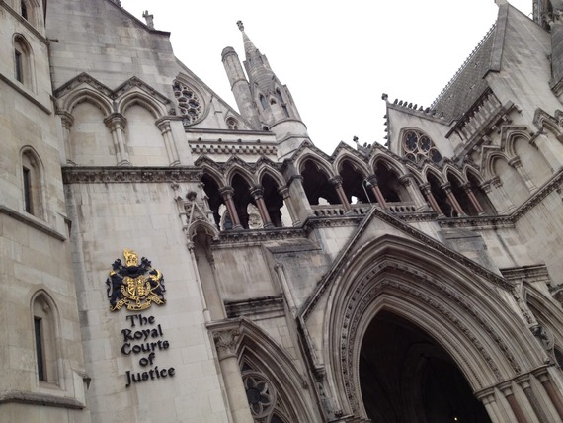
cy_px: 212
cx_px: 282
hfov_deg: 52.6
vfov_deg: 40.7
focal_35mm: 35
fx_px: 569
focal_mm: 4.28
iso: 50
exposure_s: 1/905
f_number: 2.4
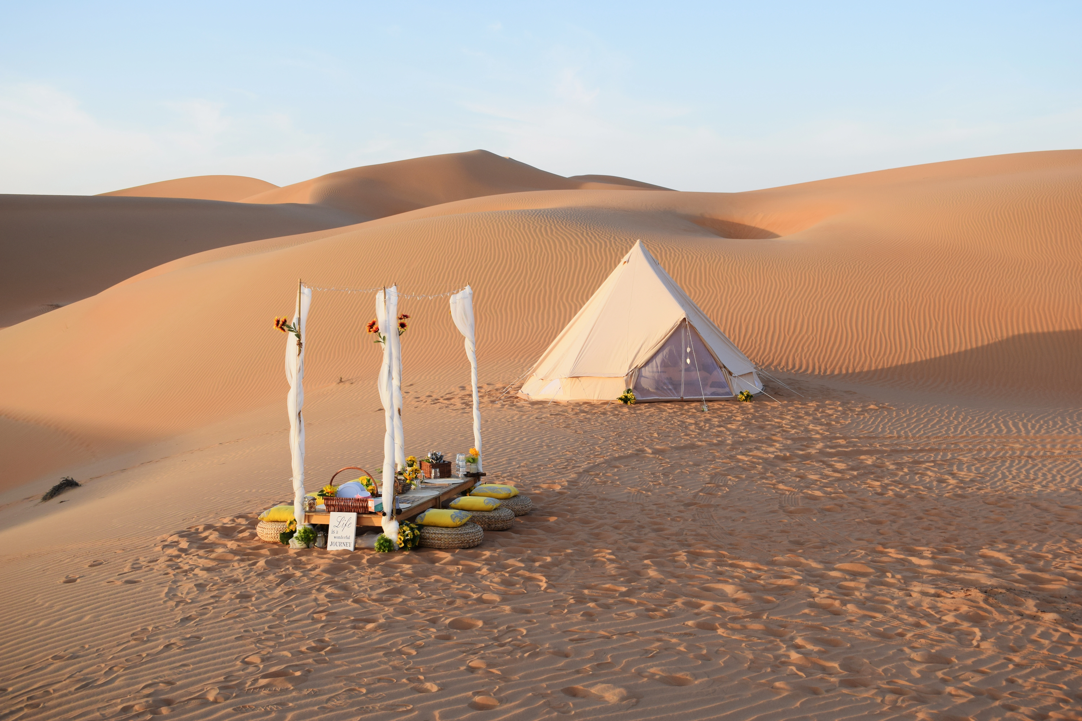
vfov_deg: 33.0
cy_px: 360
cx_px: 541
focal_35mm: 40
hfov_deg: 47.9
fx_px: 1217
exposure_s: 1/250
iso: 250
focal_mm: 27
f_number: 8
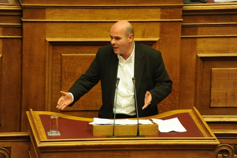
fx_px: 1974
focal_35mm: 300
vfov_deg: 4.6
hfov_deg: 6.9
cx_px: 118
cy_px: 79
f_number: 5.6
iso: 2000
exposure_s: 1/125
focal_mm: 300
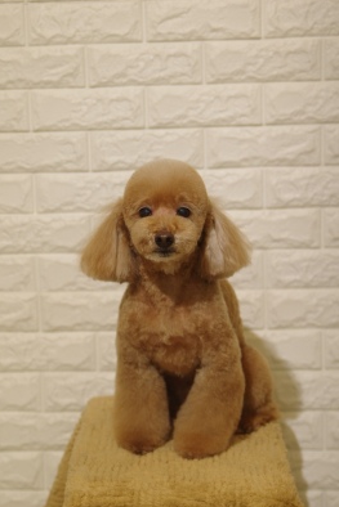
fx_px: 1072
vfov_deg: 26.6
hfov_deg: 18.0
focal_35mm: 76
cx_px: 170
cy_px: 255
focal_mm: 50
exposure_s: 1/160
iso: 500
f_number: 3.5
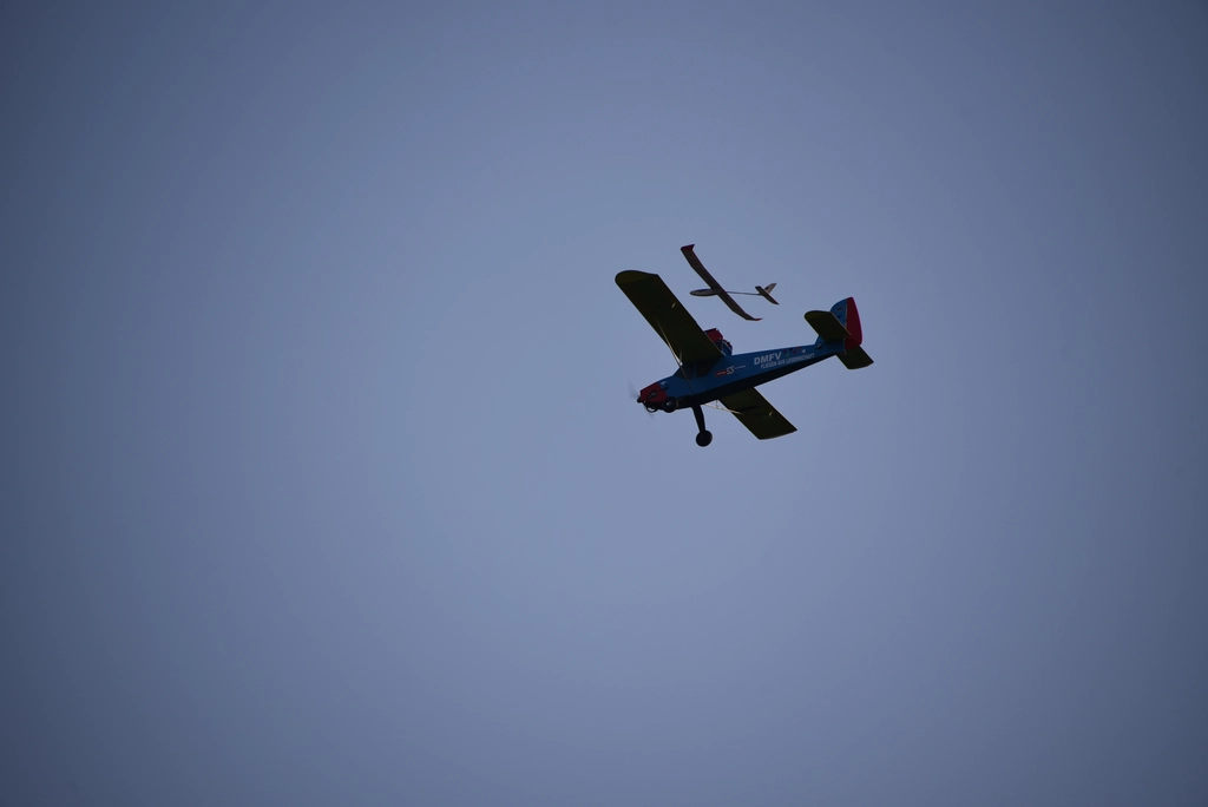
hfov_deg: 6.9
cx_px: 604
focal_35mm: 300
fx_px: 10072
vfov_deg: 4.6
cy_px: 404
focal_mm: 300
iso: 200
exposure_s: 1/640
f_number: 6.3
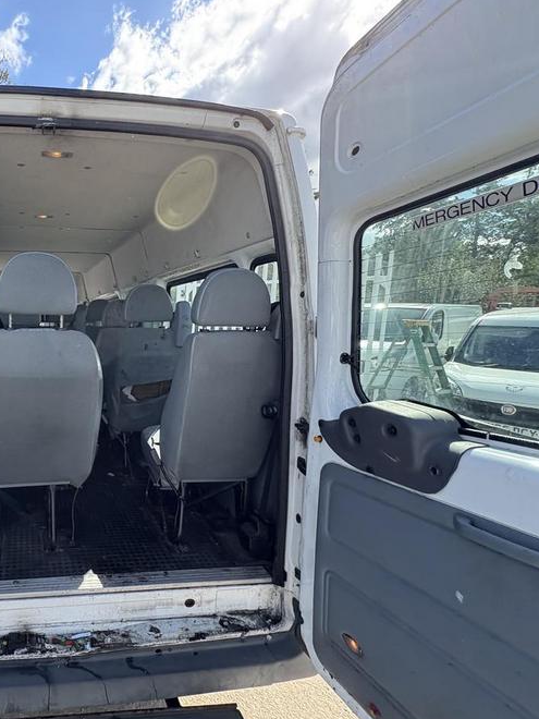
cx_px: 61
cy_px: 363
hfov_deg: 59.3
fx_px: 394
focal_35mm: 19
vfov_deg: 84.7
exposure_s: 1/371
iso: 64
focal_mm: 2.22
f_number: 2.2
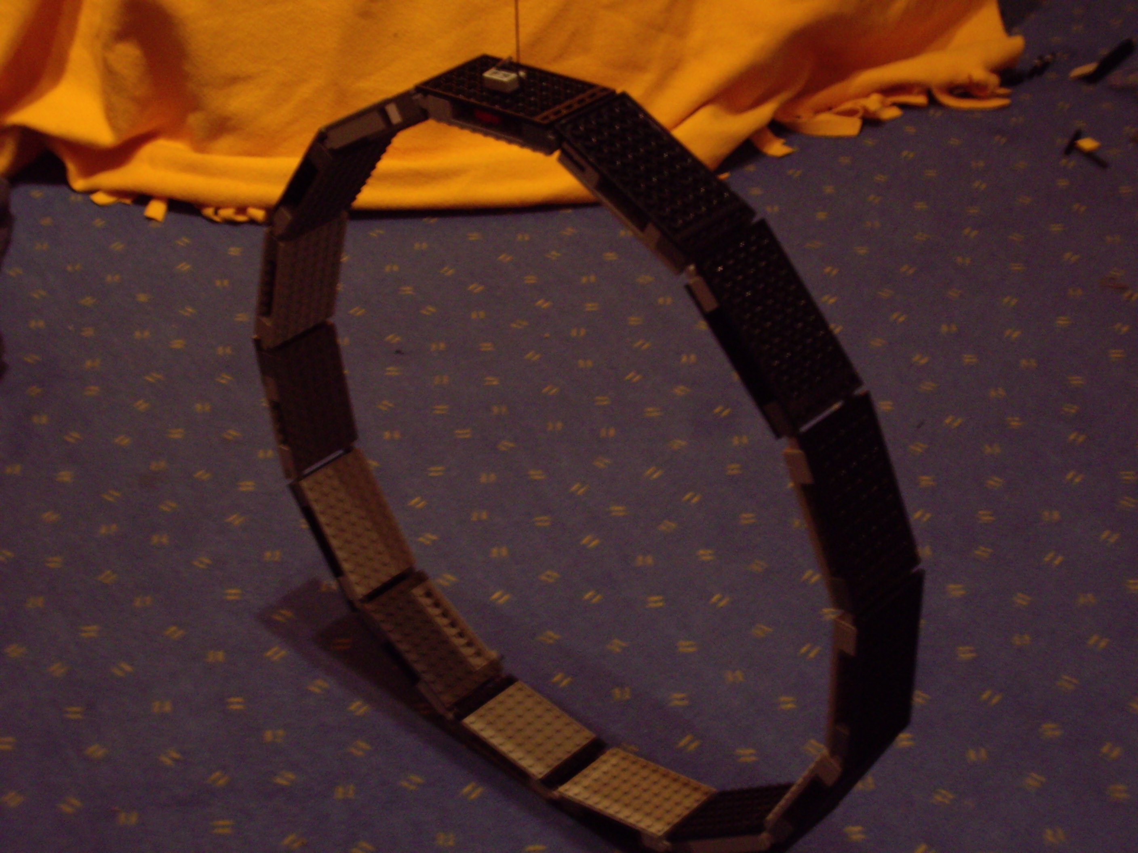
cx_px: 569
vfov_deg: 22.3
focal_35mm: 66
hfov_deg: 29.4
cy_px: 426
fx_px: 2170
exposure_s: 1/4
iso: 200
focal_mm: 10.7
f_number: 3.6
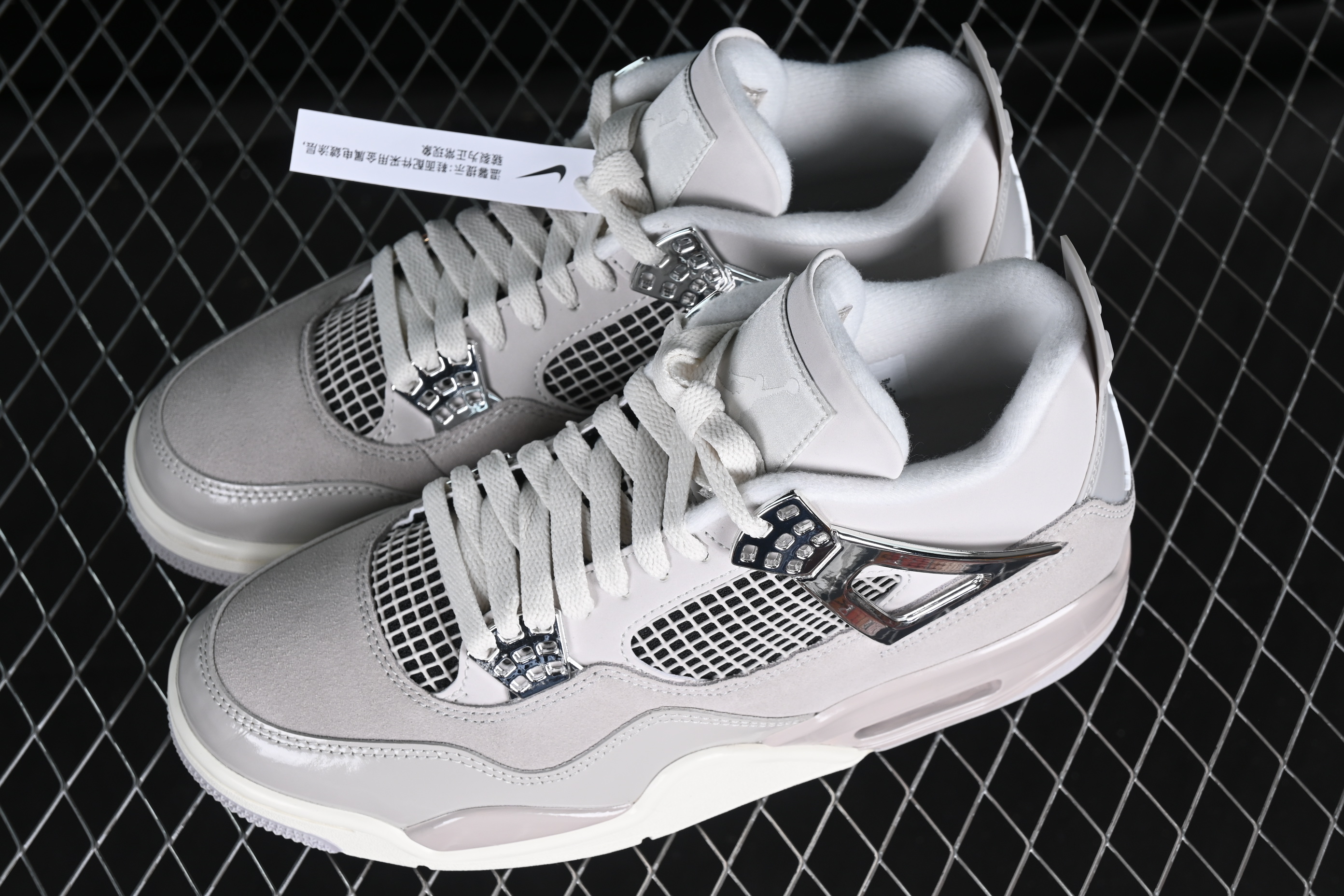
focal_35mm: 75
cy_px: 448
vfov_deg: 18.2
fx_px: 2800
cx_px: 672
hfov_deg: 27.0
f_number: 7.1
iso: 160
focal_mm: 50
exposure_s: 1/60
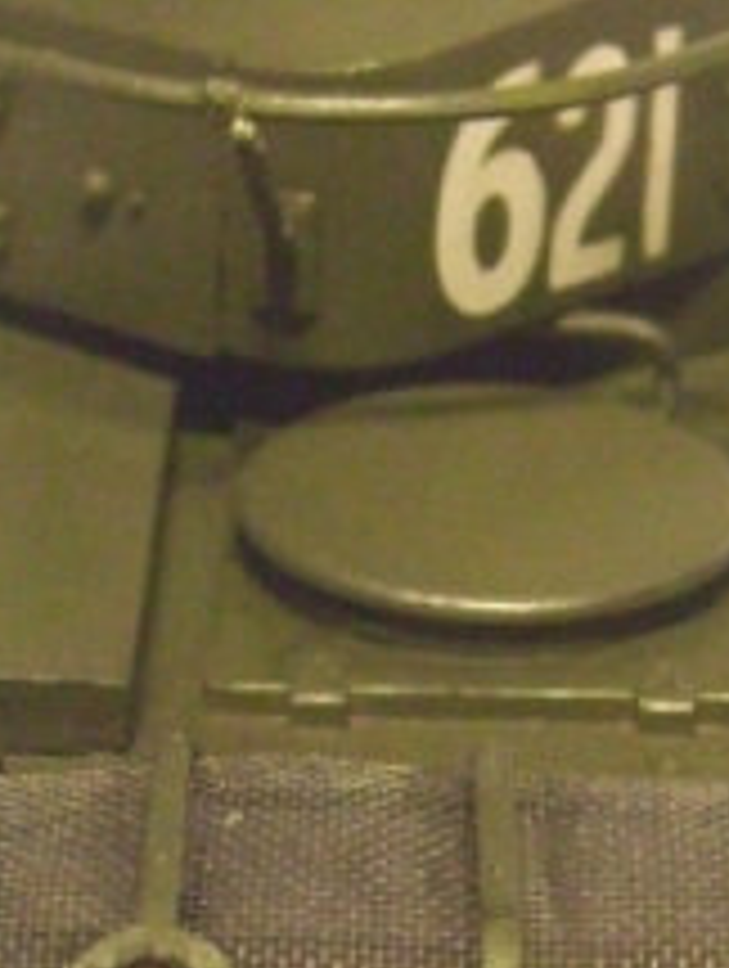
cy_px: 752
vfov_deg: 15.1
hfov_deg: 11.4
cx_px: 513
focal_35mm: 130
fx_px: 3640
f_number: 2.8
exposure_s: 1/45
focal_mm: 5.8
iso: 160
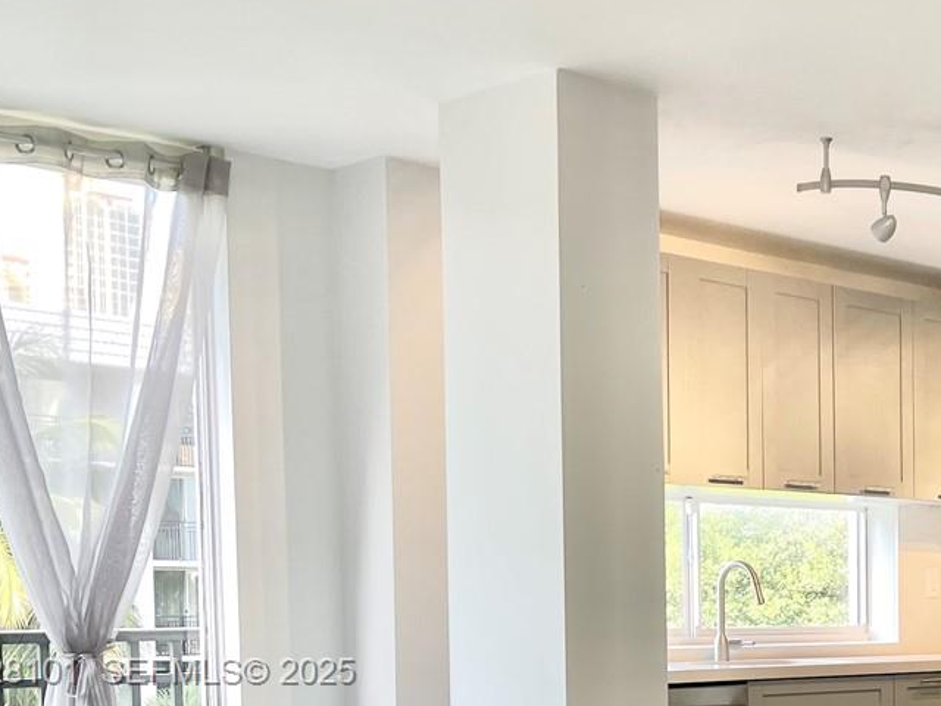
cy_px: 674
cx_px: 1073
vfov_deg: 21.9
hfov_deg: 27.0
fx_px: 1767
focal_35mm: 65
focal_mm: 5.1
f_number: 1.6
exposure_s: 1/120
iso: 80
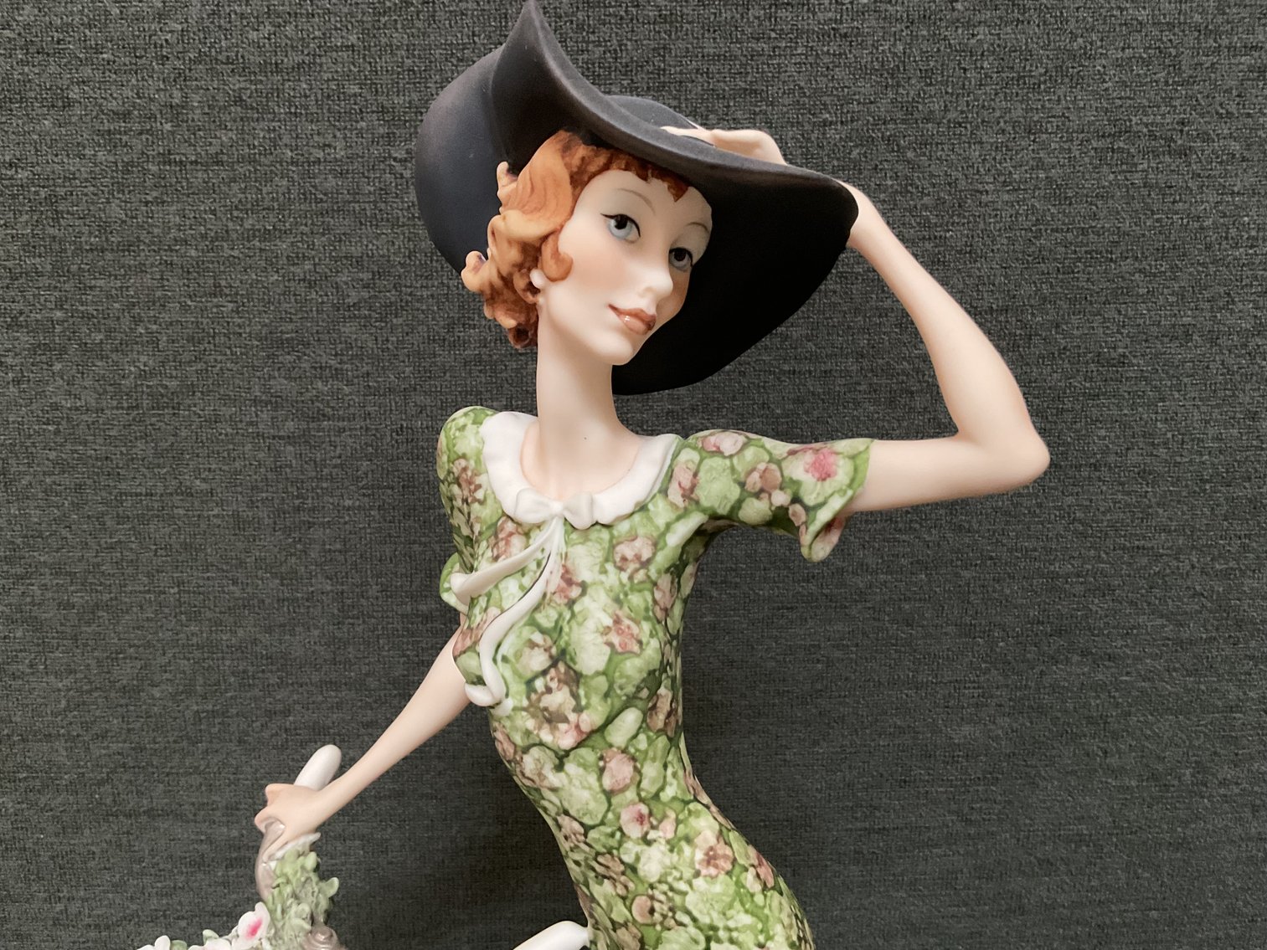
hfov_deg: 61.7
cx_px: 634
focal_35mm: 29
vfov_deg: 48.2
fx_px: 1062
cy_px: 475
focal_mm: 3
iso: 250
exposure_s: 1/40
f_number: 1.8
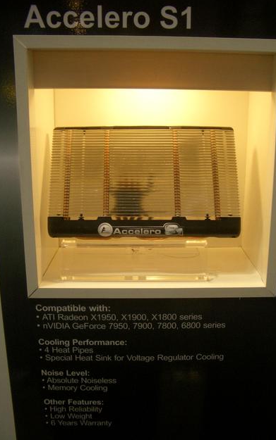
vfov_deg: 51.5
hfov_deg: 33.6
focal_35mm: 38
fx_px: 457
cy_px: 221
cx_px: 154
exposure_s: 1/125
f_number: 2.6
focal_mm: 5.8
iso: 100
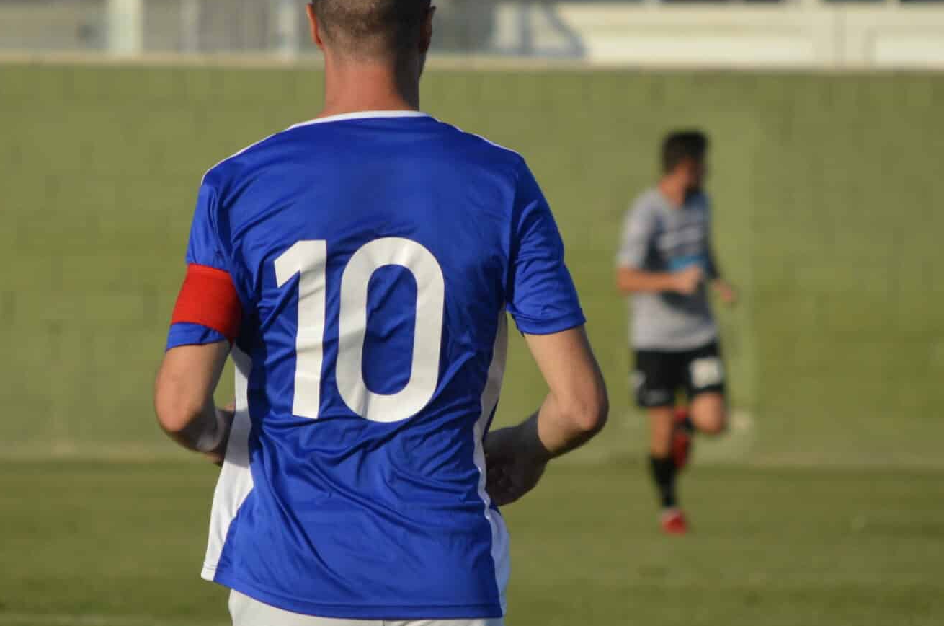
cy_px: 261
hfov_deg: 4.4
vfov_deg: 2.9
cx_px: 386
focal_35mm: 469
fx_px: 12274
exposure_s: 1/1600
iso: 400
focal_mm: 200
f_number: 6.3
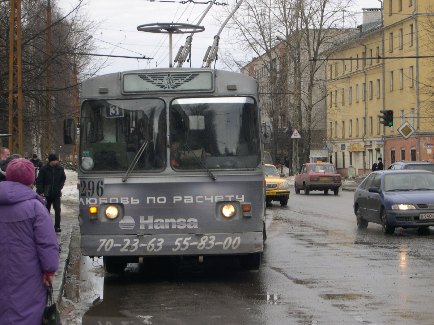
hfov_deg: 19.3
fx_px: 1279
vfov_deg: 14.5
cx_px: 217
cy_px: 162
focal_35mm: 102
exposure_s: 1/262
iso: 100
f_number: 4.8
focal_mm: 21.6
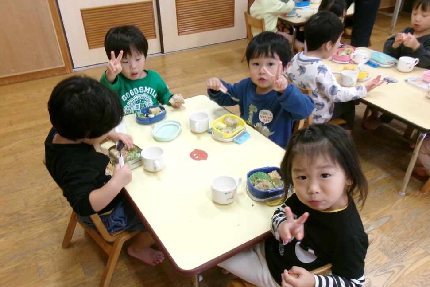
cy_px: 164
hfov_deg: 61.9
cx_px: 213
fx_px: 358
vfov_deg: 43.5
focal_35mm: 30
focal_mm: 5.1
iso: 324
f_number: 3.9
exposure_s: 1/34
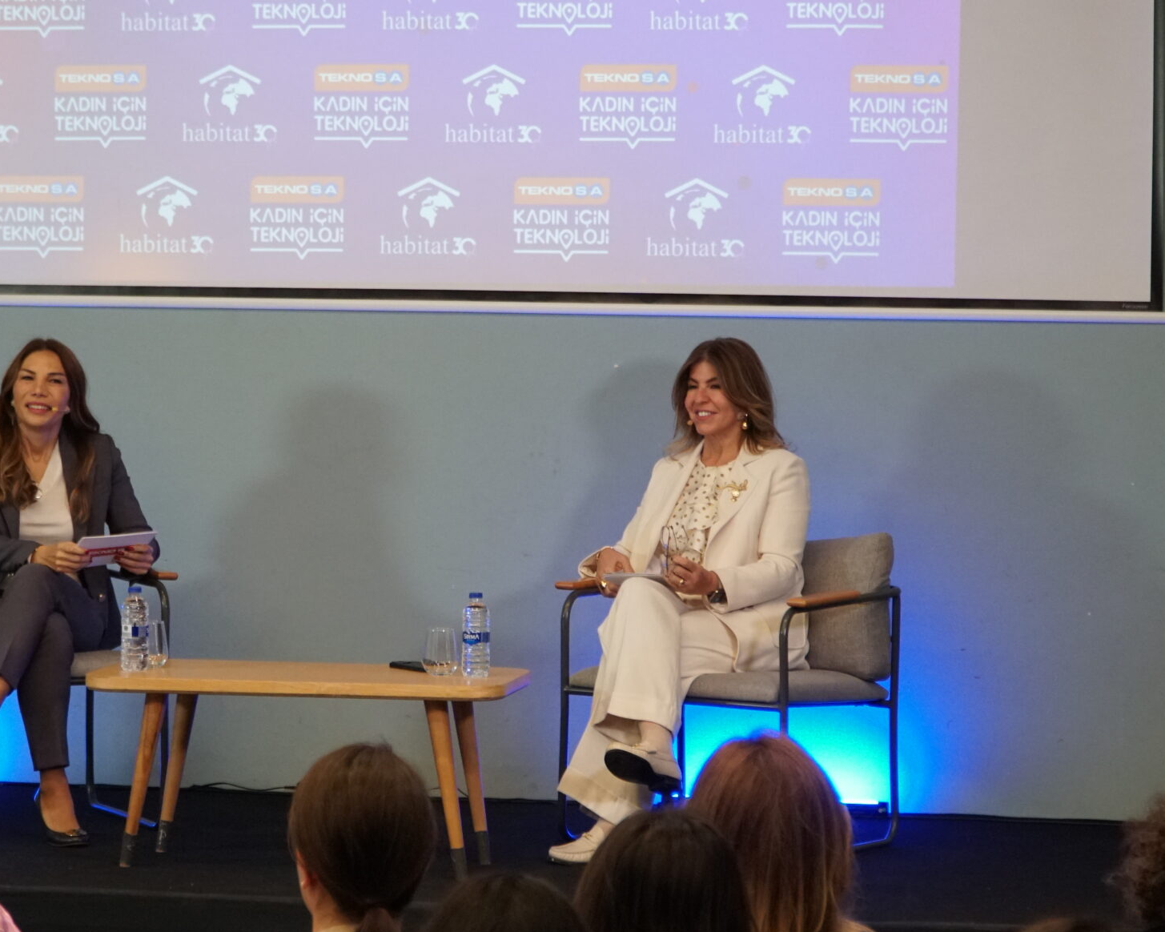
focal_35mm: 109
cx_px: 456
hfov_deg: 17.6
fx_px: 3758
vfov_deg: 14.1
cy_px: 562
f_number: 4
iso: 1600
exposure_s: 1/160
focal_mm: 44
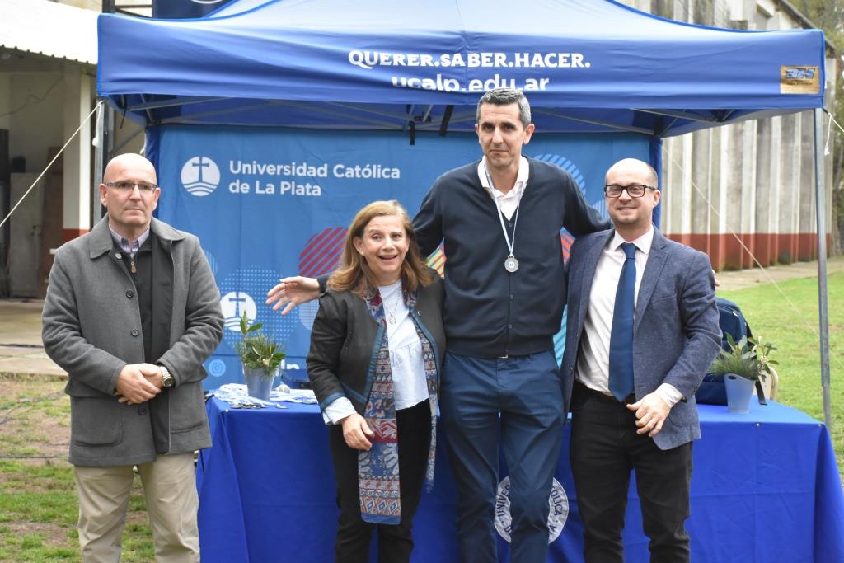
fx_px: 1688
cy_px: 282
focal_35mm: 72
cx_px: 422
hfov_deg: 28.1
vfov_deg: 18.9
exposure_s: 1/250
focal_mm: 48
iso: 2000
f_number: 8
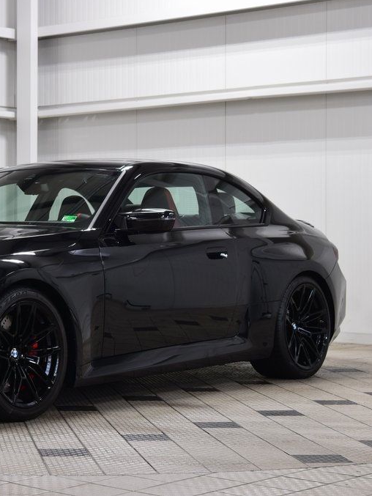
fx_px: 1375
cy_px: 247
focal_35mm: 96
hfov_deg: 15.2
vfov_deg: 20.4
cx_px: 17
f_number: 6.3
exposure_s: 1/15
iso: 400
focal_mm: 44
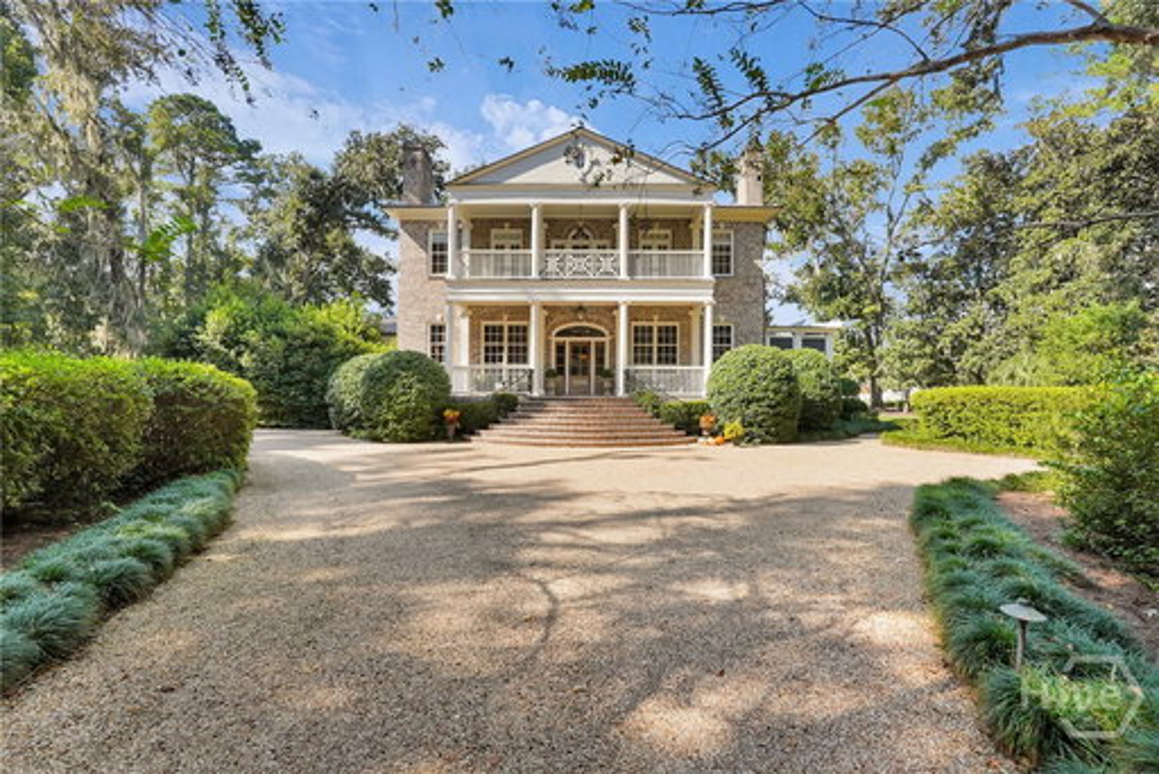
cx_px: 580
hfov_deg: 96.7
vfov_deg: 73.8
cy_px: 387
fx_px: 515
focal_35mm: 16
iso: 320
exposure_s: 1/125
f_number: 9
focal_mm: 16
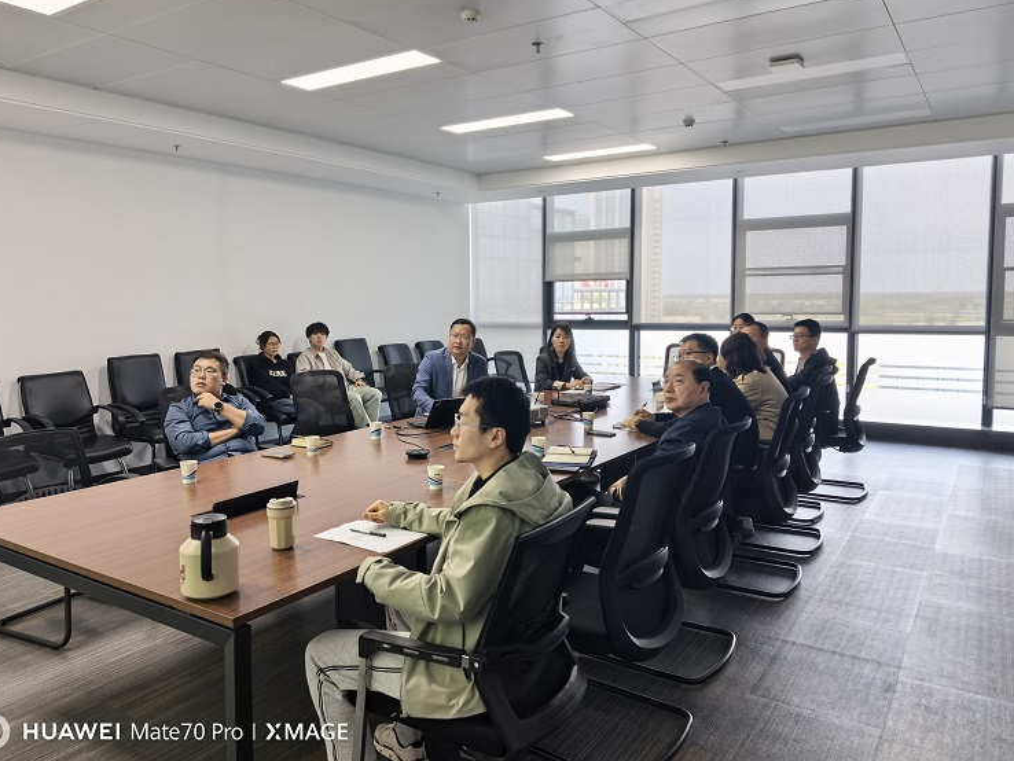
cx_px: 486
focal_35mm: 26
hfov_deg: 67.3
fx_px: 762
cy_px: 361
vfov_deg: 53.1
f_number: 1.4
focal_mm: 6.98
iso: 125
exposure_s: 1/120
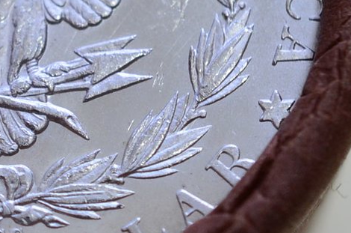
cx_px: -20
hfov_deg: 9.3
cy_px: -8
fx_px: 2130
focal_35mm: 219
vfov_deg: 6.2
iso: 1000
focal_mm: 40
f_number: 6.3
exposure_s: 1/125
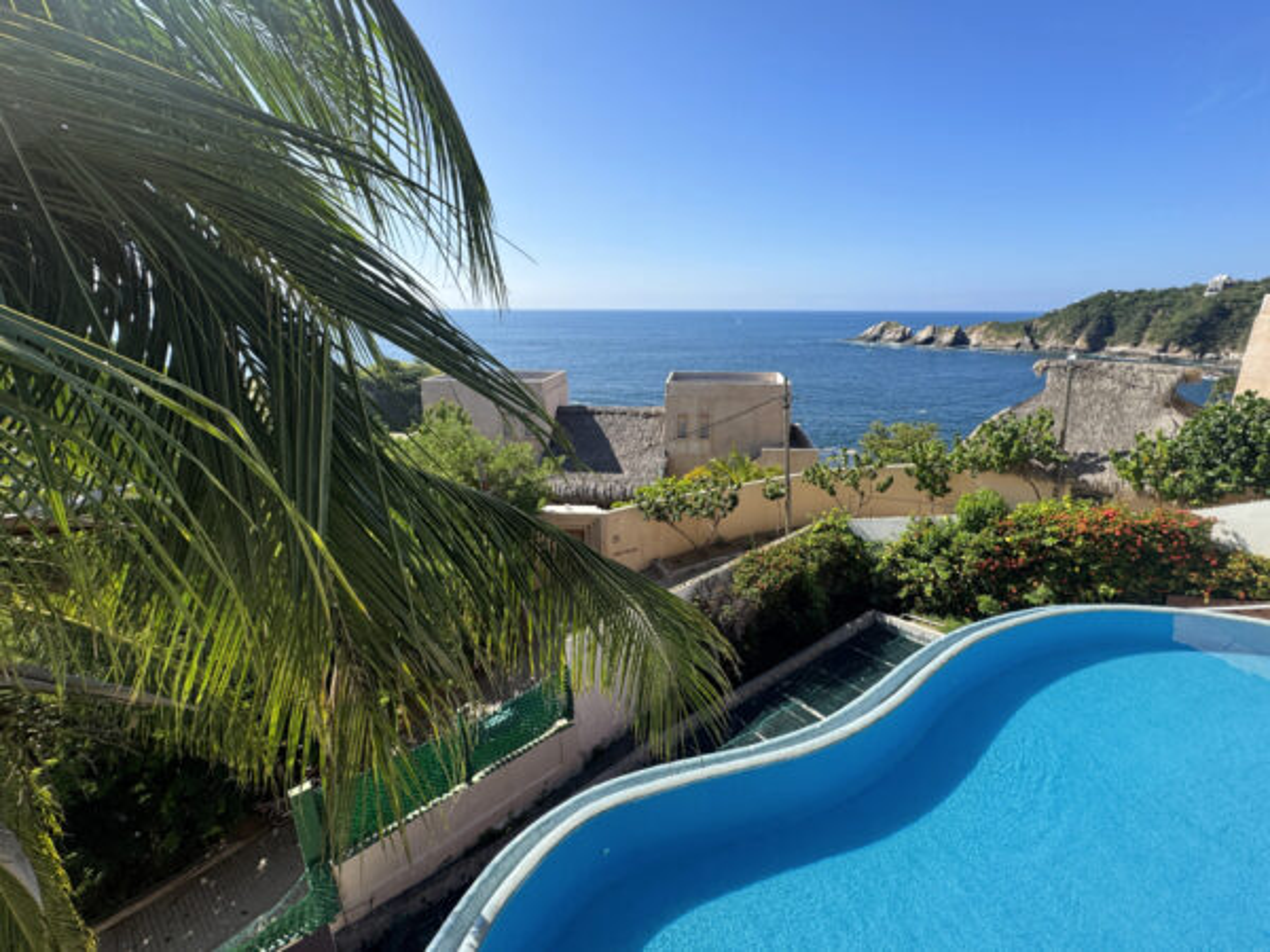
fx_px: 514
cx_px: 635
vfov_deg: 85.7
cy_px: 476
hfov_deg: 102.1
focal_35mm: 14
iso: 50
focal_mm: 2.2
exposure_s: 1/1477
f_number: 2.2
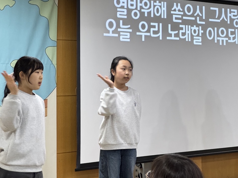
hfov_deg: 19.1
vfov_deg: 14.3
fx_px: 708
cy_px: 43
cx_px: 119
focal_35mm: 103
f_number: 2.8
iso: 320
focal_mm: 9
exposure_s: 1/60
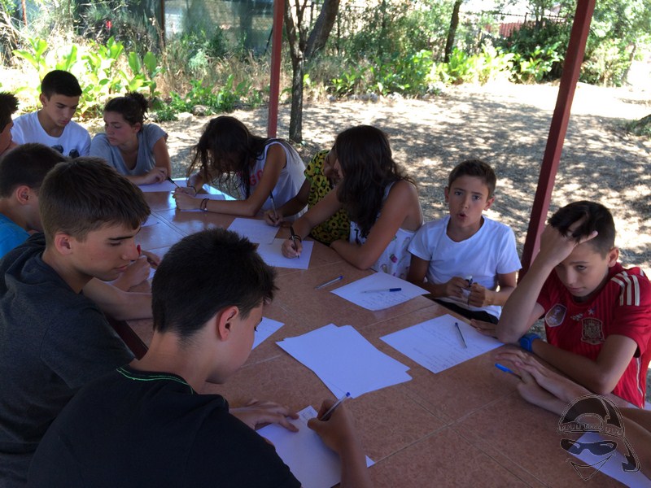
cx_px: 326
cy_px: 244
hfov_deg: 61.7
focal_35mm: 29
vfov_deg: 48.2
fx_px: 545
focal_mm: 4.15
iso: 32
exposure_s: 1/101
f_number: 2.2
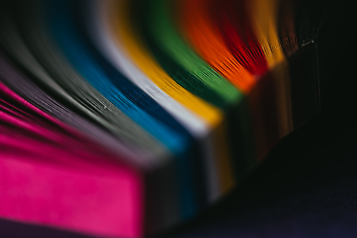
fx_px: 1042
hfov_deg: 19.4
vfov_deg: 13.1
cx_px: 178
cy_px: 119
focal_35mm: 105
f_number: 7.1
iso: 100
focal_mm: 105
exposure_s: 1/160
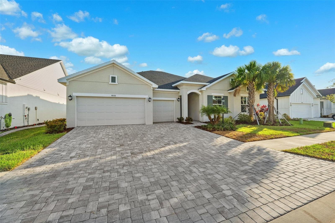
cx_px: 168
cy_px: 112
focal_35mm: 14
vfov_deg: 81.2
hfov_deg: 104.3
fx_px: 130
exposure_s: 1/125
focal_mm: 14
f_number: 8
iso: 100
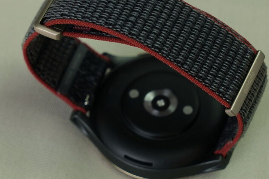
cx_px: 160
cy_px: 72
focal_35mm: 103
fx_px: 770
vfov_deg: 13.3
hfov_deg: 19.8
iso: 500
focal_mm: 68
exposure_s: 1/125
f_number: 8
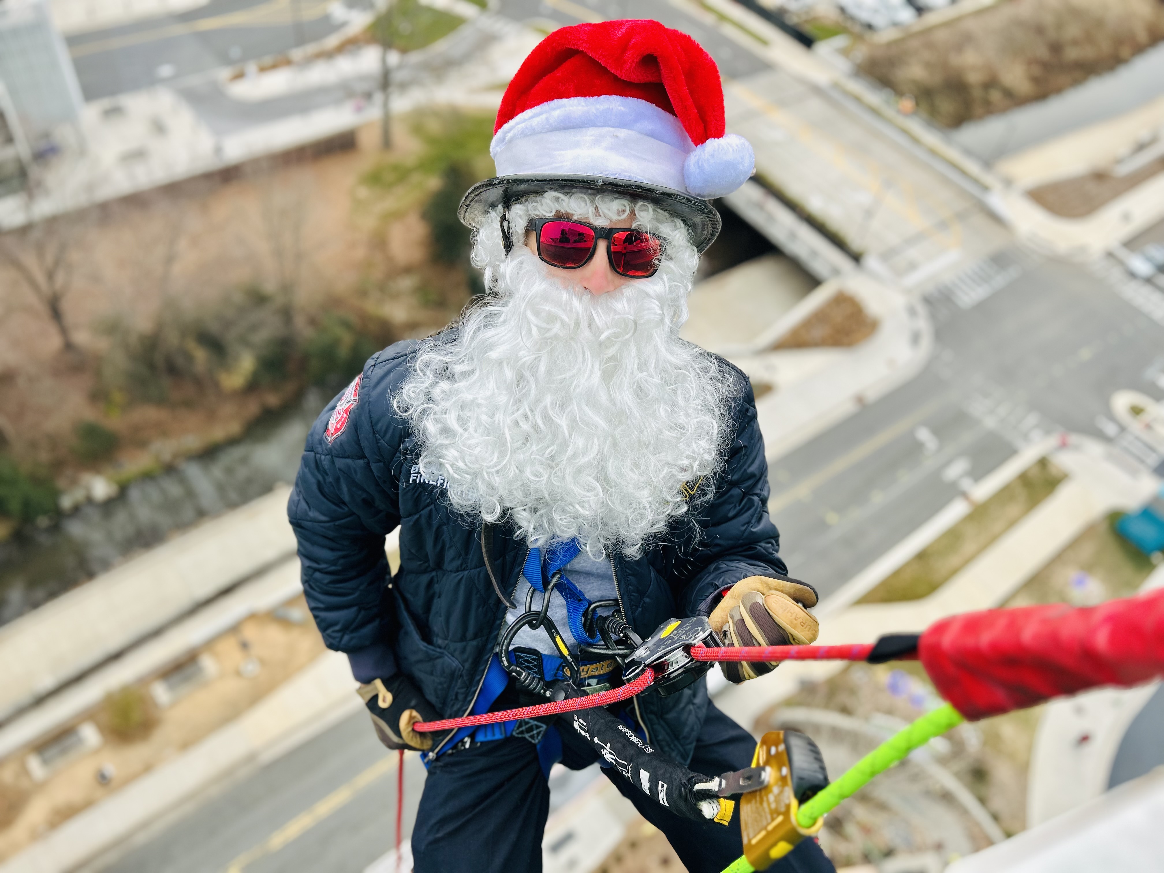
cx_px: 582
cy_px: 436
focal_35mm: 26
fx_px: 874
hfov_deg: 67.3
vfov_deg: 53.1
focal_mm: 5.7
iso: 50
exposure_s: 1/1171
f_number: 1.5
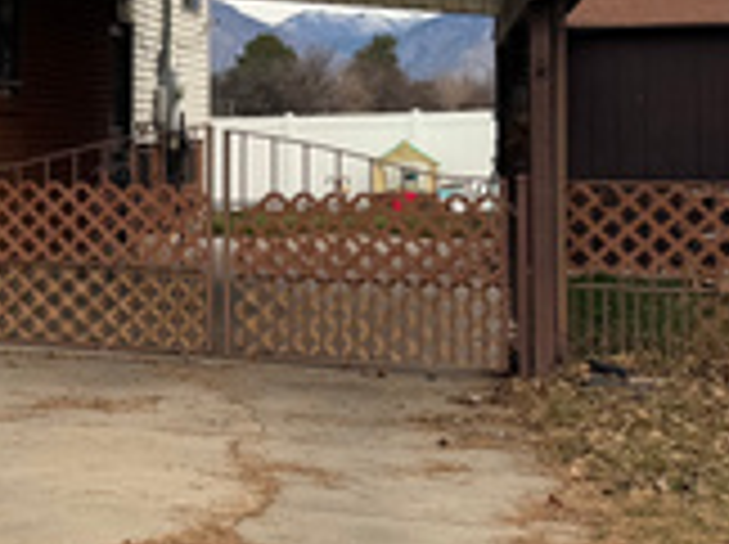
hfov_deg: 18.7
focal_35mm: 95
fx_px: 1998
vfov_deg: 15.4
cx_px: -310
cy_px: 94
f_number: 1.78
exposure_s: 1/199
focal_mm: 6.76
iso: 64
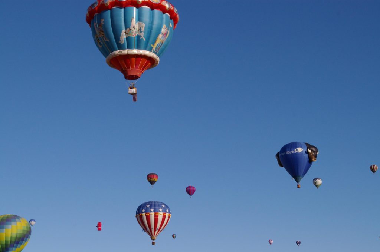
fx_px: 712
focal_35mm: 68
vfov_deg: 20.1
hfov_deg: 29.9
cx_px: 190
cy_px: 126
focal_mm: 45
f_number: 11
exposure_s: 1/750
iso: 400
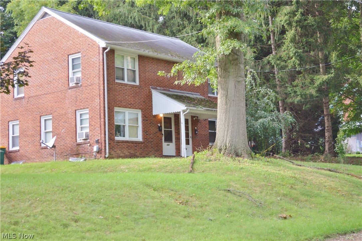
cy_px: 120
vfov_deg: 22.6
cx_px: 181
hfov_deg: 33.4
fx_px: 603
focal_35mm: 60
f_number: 5.3
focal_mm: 40
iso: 400
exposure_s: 1/125
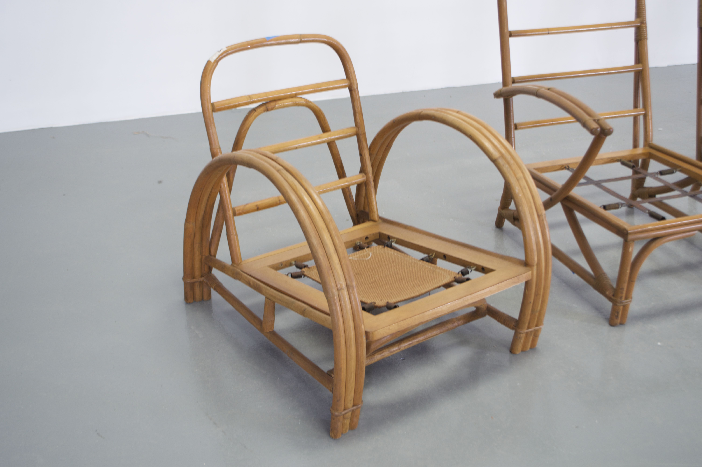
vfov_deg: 30.8
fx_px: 847
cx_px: 351
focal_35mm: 44
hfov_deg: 45.0
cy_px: 234
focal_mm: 29
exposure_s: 1/25
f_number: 4.5
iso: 200
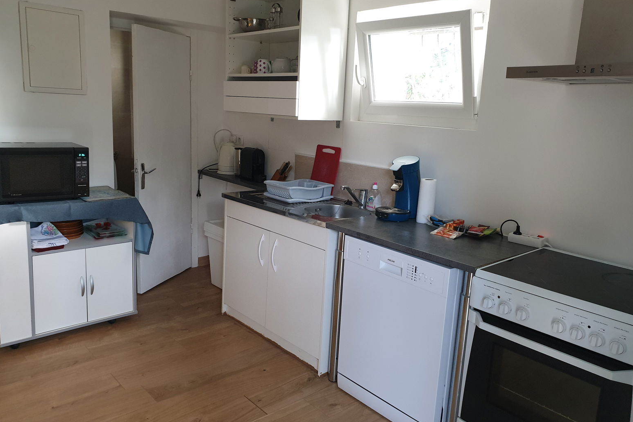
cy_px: 207
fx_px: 492
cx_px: 314
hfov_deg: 65.5
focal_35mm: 28
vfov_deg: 46.4
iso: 250
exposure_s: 1/29
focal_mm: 4.3
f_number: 2.4
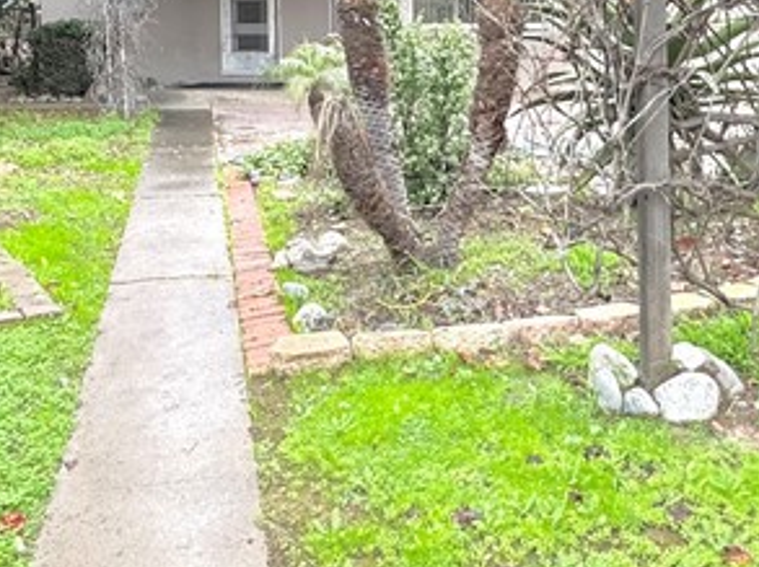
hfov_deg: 38.8
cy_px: 47
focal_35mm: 49
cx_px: 451
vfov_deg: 28.4
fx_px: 1073
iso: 40
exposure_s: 1/299
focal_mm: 2.22
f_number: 2.2
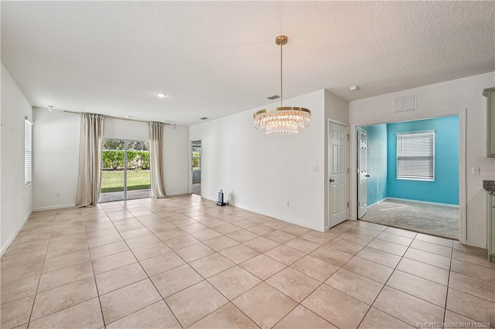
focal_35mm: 14
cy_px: 164
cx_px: 248
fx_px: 192
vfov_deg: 81.1
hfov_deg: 104.3
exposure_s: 1/100
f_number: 8
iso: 800
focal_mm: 14
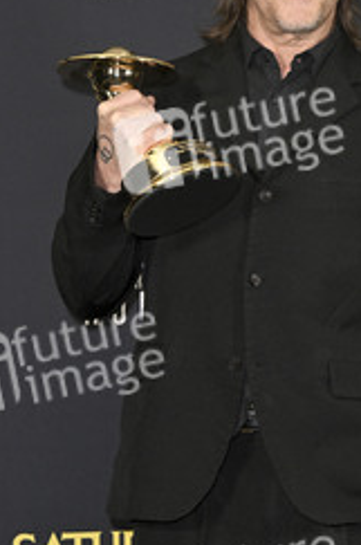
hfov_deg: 8.8
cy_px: 253
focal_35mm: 155
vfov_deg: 13.3
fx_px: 2341
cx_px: 294
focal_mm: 94
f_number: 5.6
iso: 2000
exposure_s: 1/320
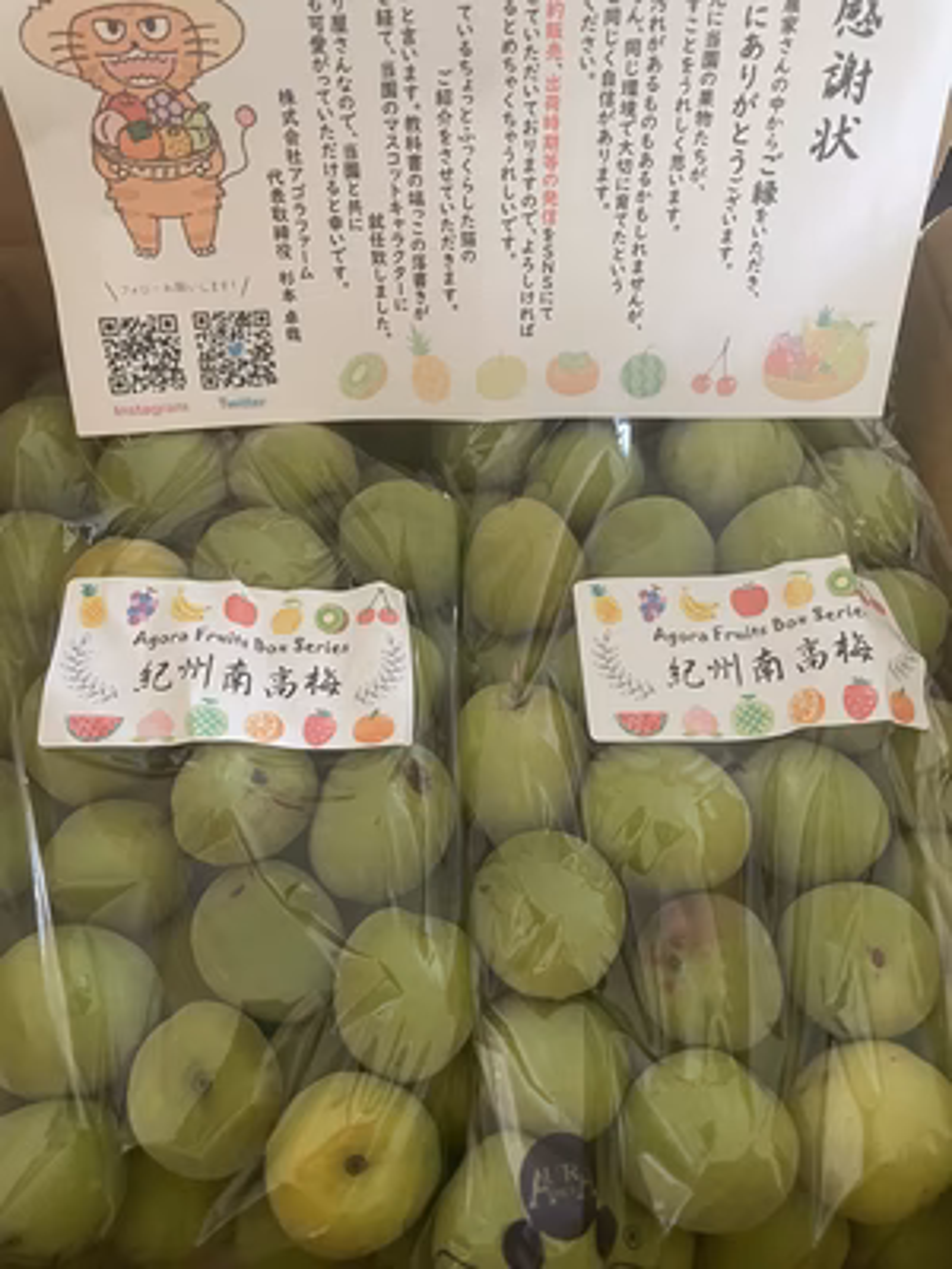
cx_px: 476
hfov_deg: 53.1
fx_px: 953
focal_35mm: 26
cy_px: 634
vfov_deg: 67.3
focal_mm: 4.2
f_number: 1.6
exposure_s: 1/60
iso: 400
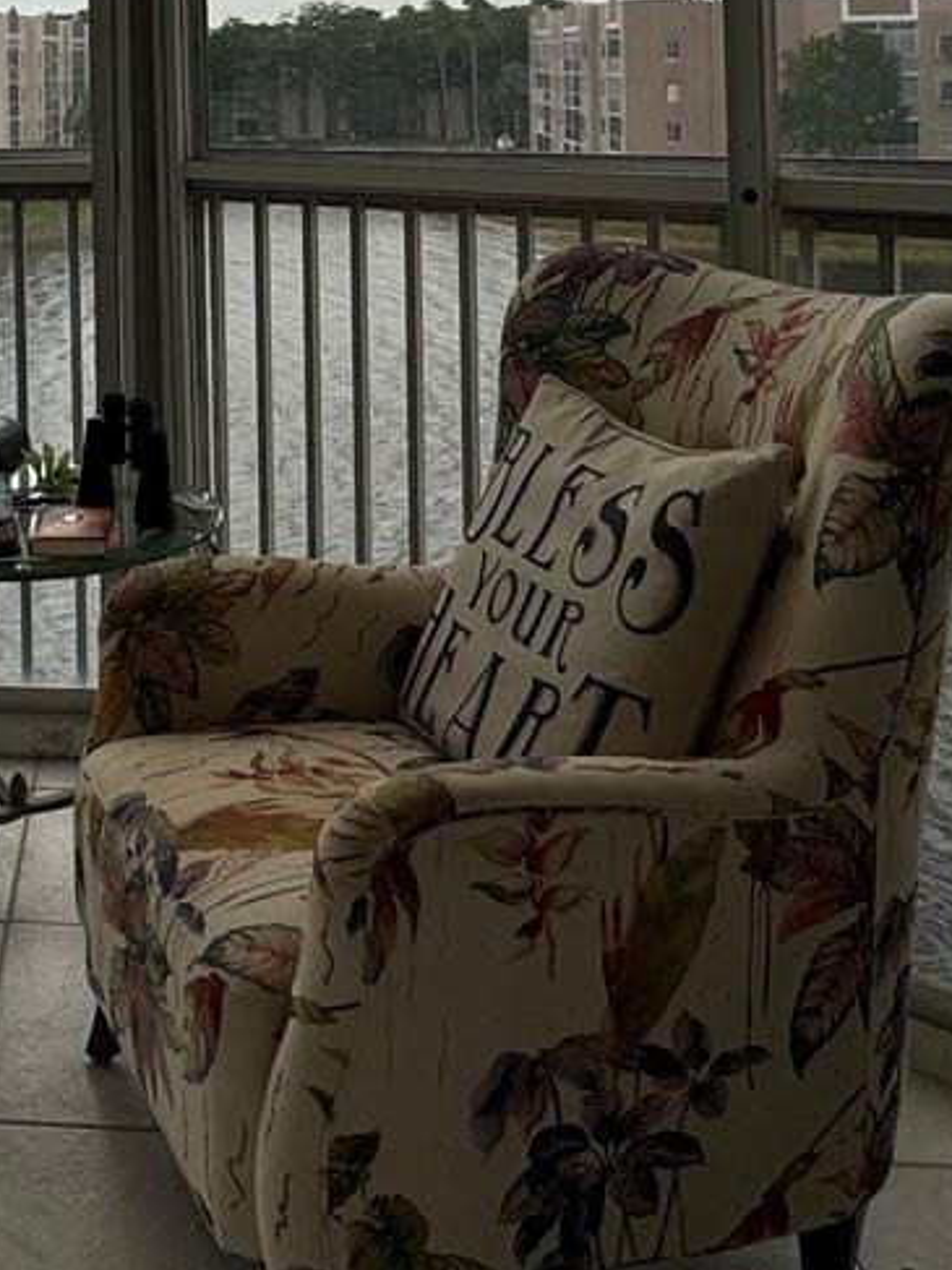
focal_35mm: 46
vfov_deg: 37.5
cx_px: -21
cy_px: 47
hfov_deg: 29.3
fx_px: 1688
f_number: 2.2
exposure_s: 1/1198
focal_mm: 2.22
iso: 50
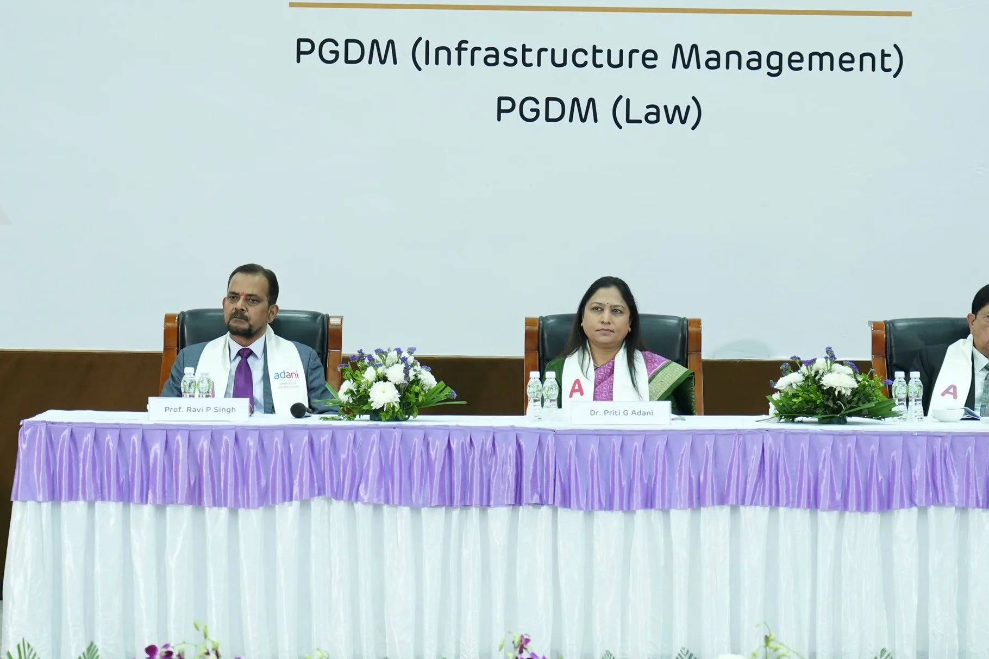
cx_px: 570
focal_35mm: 138
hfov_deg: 14.9
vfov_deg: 9.9
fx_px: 3791
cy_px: 320
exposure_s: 1/125
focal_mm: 73
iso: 1600
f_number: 4
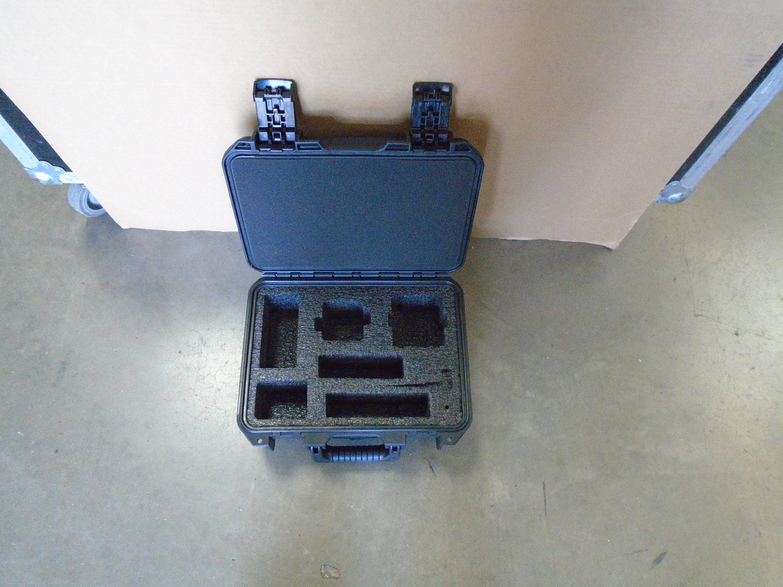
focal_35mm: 26
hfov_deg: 67.3
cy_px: 294
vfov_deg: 53.1
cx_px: 392
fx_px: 588
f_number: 3.2
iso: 800
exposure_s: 1/100
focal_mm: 4.6
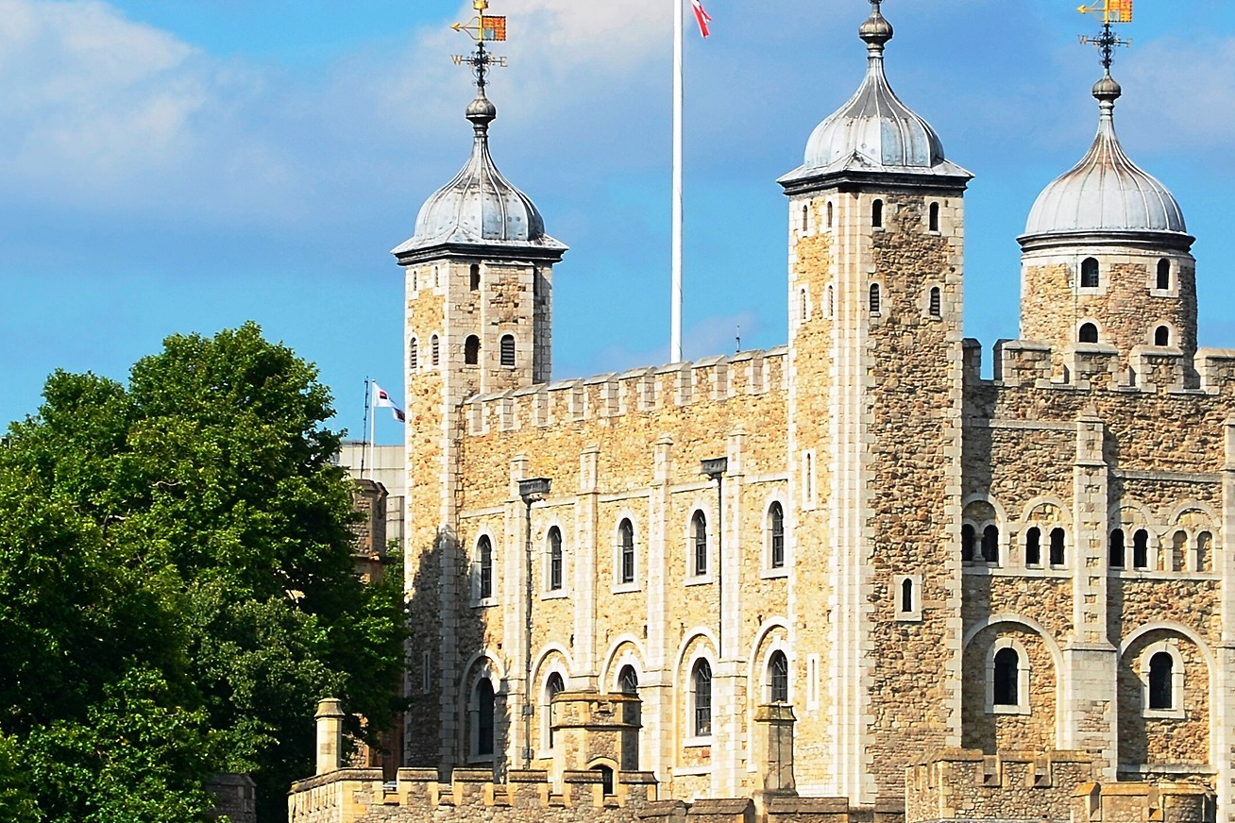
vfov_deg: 5.9
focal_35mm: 234
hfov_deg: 8.8
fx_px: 8024
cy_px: 604
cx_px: 900
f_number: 11
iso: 110
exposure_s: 1/125
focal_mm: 85
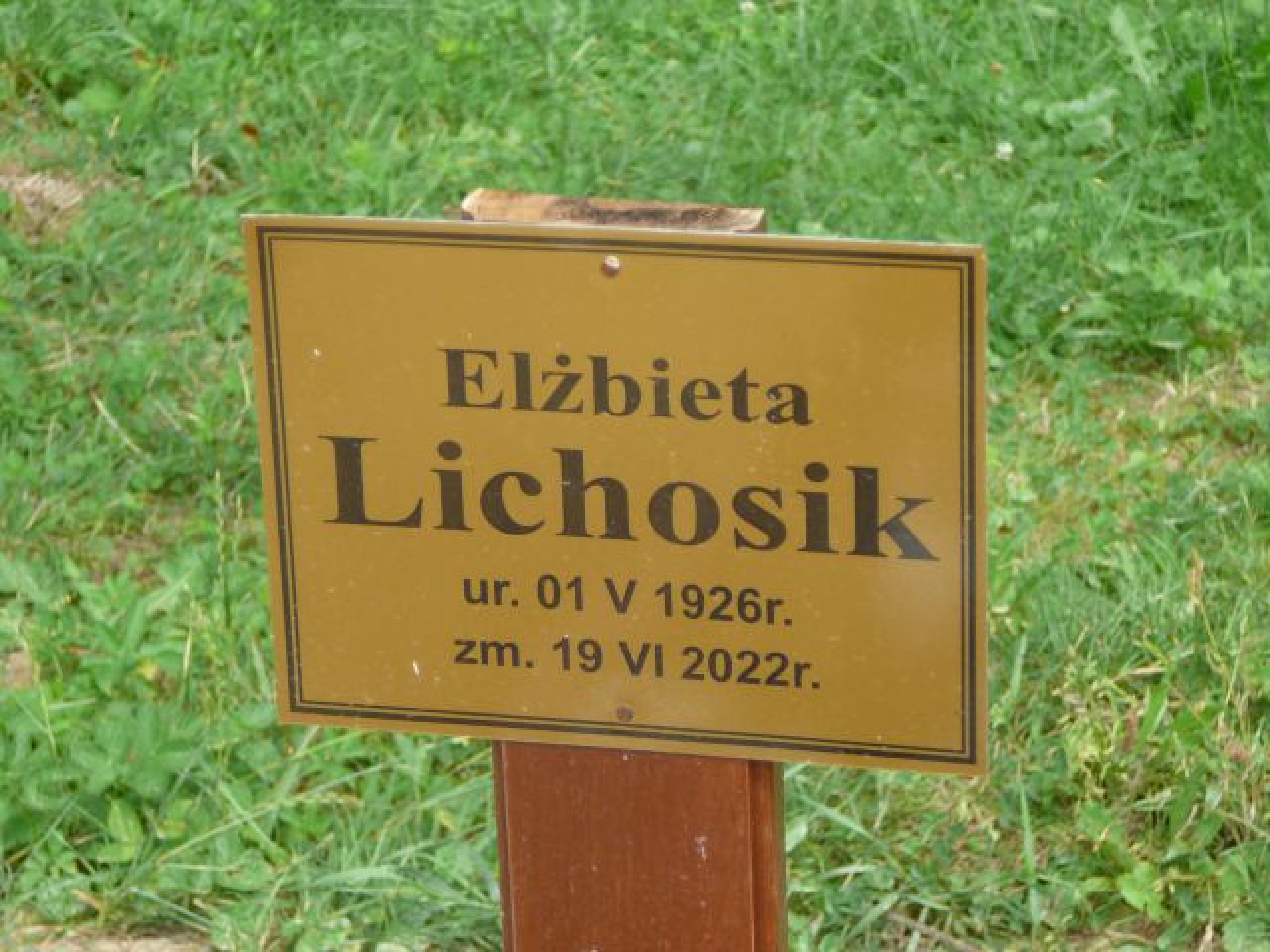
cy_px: 476
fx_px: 4109
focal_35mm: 112
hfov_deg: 17.6
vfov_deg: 13.2
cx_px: 635
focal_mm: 16.6
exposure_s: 1/200
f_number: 3.9
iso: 80
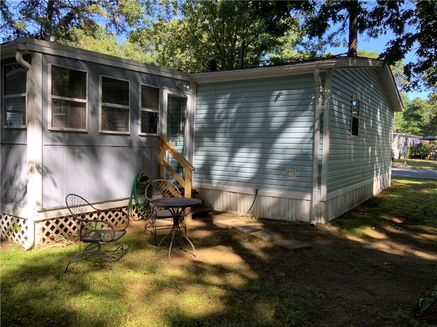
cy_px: 164
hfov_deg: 61.7
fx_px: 366
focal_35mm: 29
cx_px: 218
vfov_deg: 48.2
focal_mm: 3
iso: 16
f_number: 1.8
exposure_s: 1/186
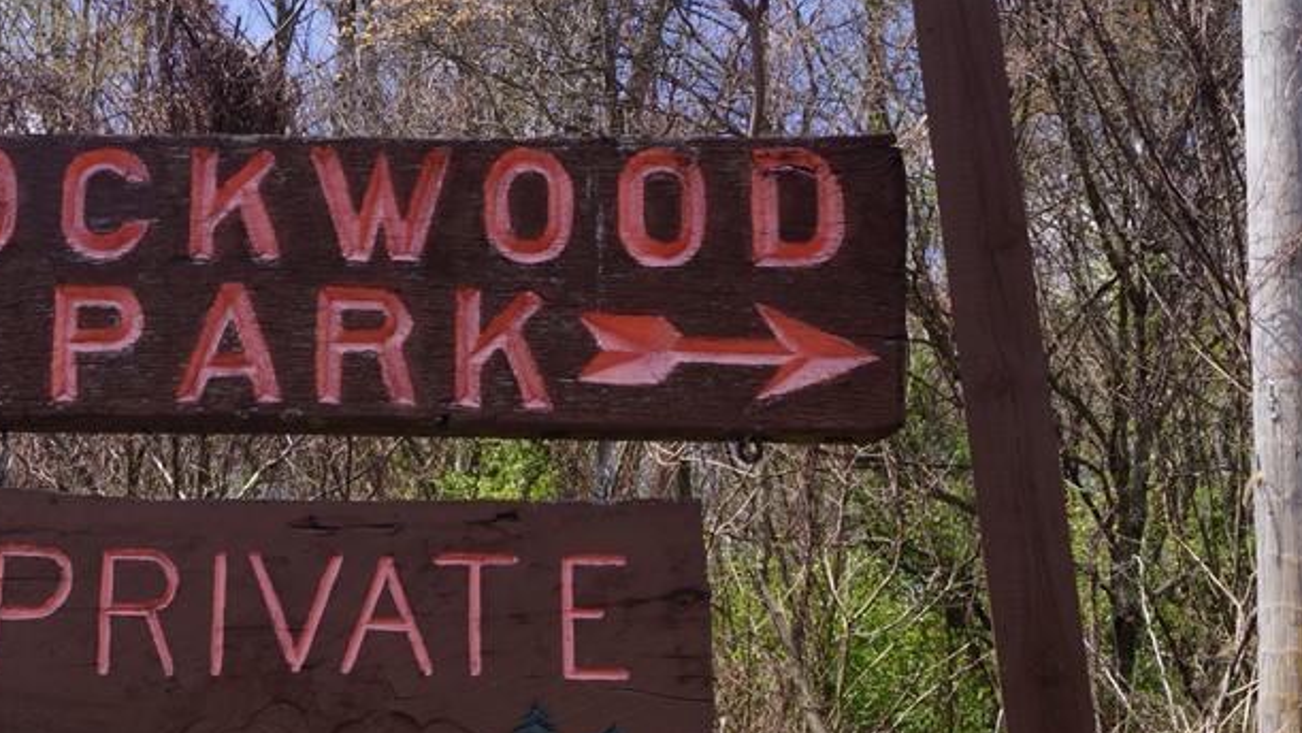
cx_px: 273
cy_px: 543
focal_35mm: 67
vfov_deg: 17.9
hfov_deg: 30.7
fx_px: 2314
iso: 100
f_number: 11
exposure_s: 1/100
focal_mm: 24
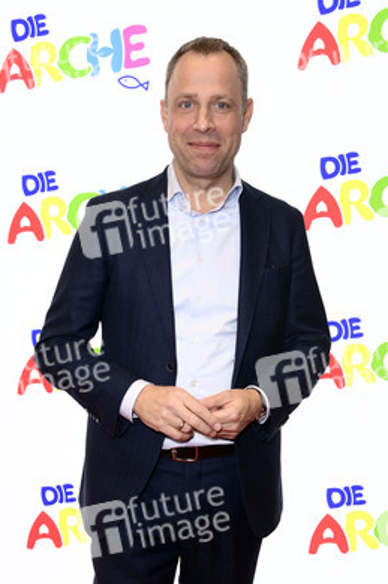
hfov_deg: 34.1
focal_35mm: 39
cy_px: 298
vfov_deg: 49.6
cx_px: 196
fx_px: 632
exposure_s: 1/160
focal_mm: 38
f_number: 5.6
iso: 1250
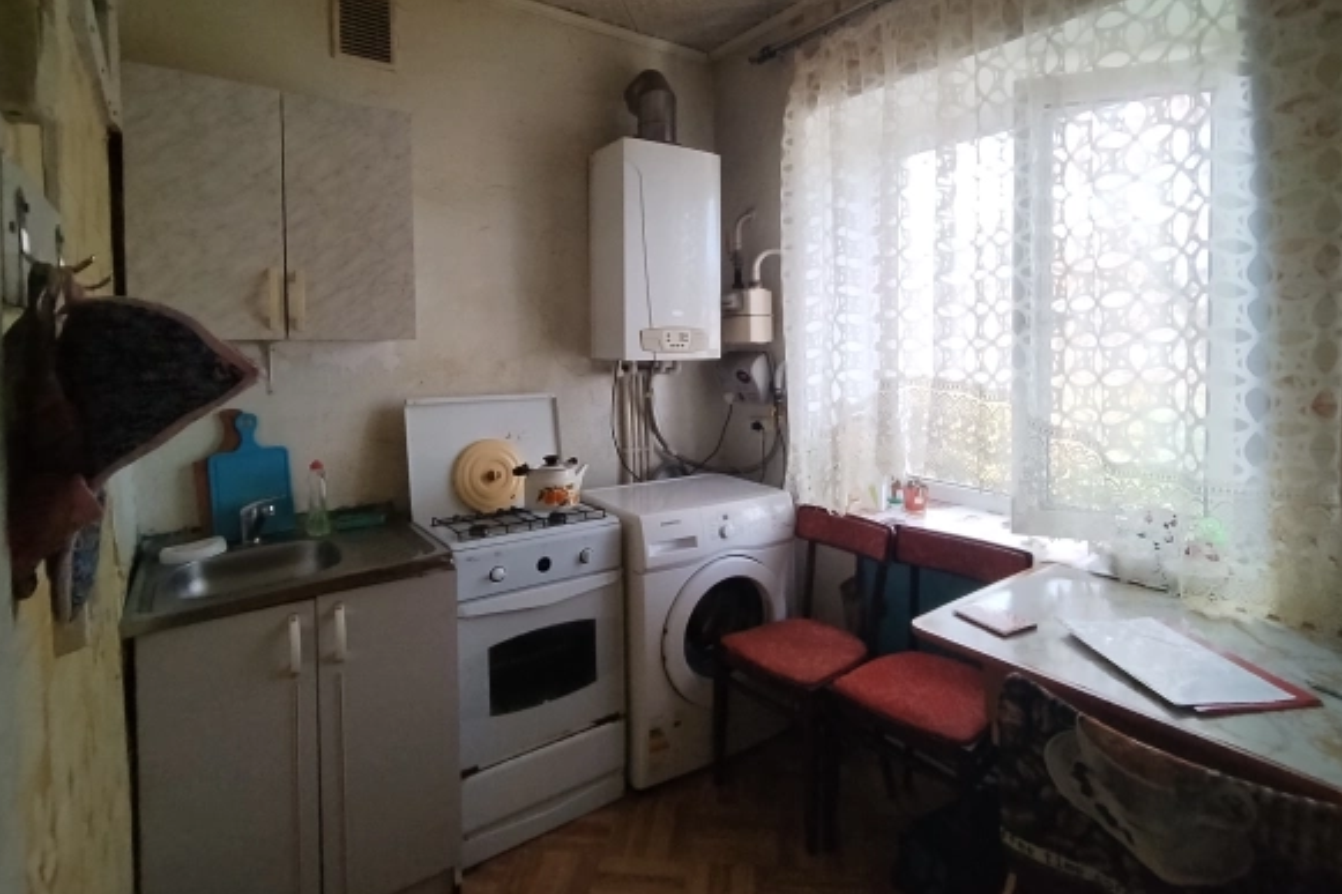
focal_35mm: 19
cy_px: 372
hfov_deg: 86.9
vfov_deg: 64.1
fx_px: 708
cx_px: 702
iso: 100
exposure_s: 1/101
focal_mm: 1.42
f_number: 2.2
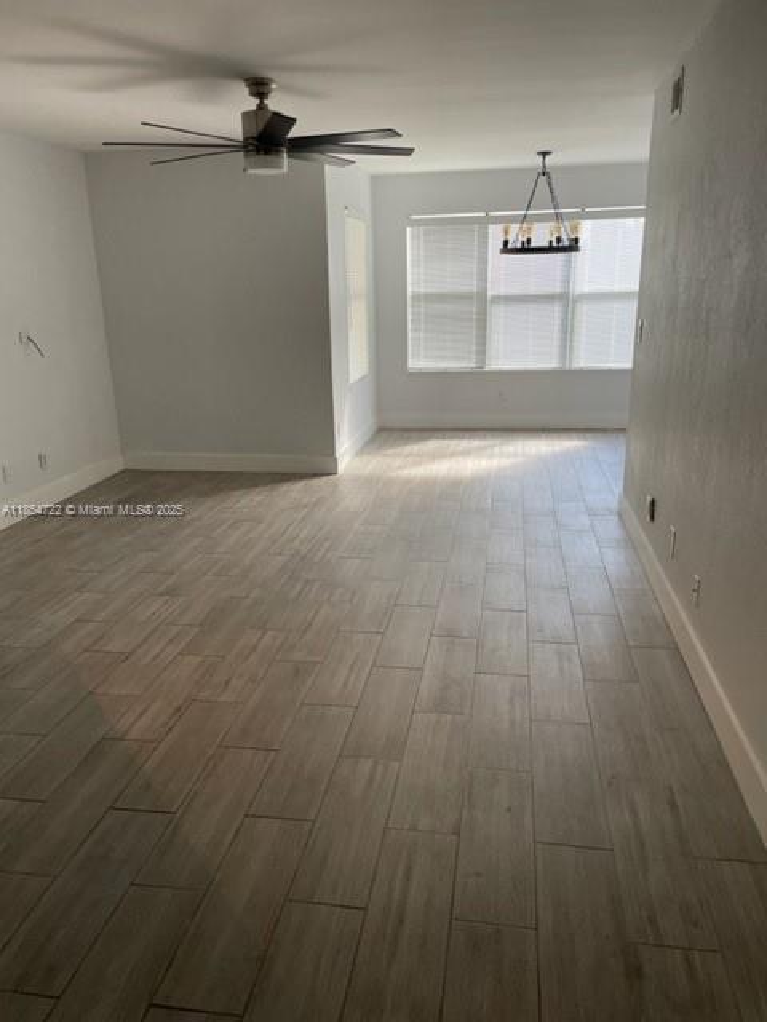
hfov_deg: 53.1
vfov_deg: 67.3
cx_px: 384
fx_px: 768
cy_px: 511
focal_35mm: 26
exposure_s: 1/120
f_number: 1.6
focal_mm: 4.2
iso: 125
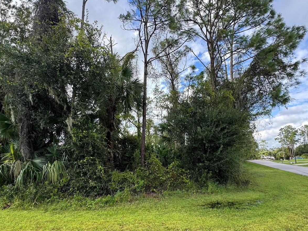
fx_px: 169
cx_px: 155
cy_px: 125
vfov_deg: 68.5
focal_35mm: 19
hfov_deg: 84.7
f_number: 2.2
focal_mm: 2.22
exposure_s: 1/295
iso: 40
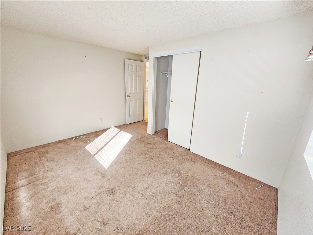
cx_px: 156
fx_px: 118
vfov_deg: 89.9
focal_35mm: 13
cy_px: 118
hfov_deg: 106.2
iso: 100
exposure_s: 1/60
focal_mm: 2.2
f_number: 2.2
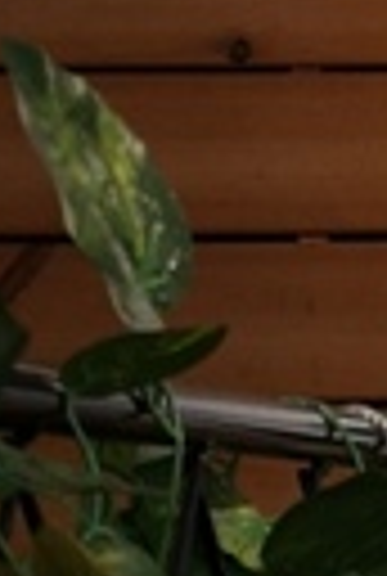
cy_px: 720
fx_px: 2807
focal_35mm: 175
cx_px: 1062
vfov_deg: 11.5
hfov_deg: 7.2
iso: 200
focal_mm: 3.95
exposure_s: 1/120
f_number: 1.8
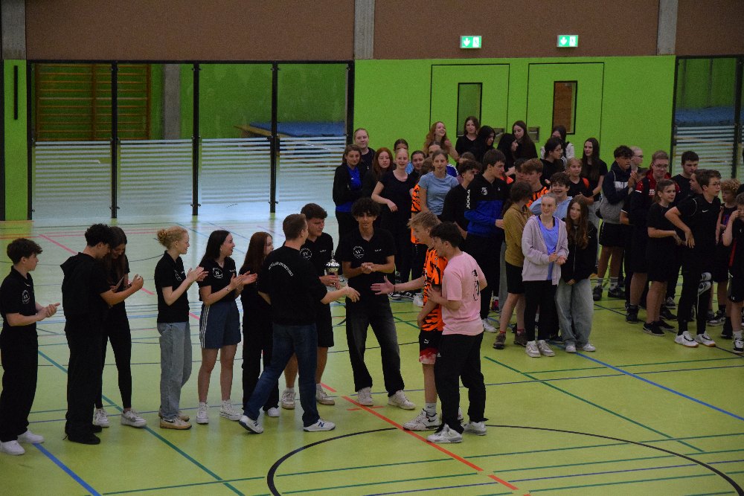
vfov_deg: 13.0
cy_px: 248
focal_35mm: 105
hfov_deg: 19.5
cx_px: 372
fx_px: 2170
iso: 3200
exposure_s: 1/500
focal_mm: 70
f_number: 4
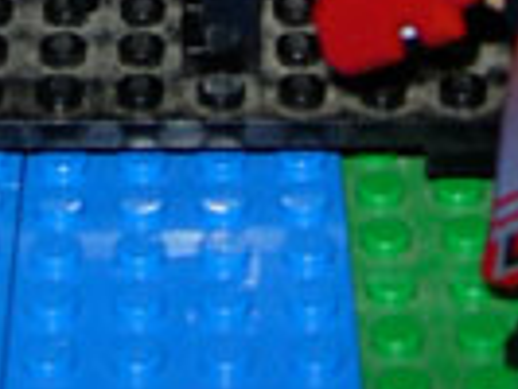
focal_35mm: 171
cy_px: -335
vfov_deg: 8.3
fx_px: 2561
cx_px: 164
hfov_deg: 11.5
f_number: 2.8
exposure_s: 1/64
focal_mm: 7.8
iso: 79
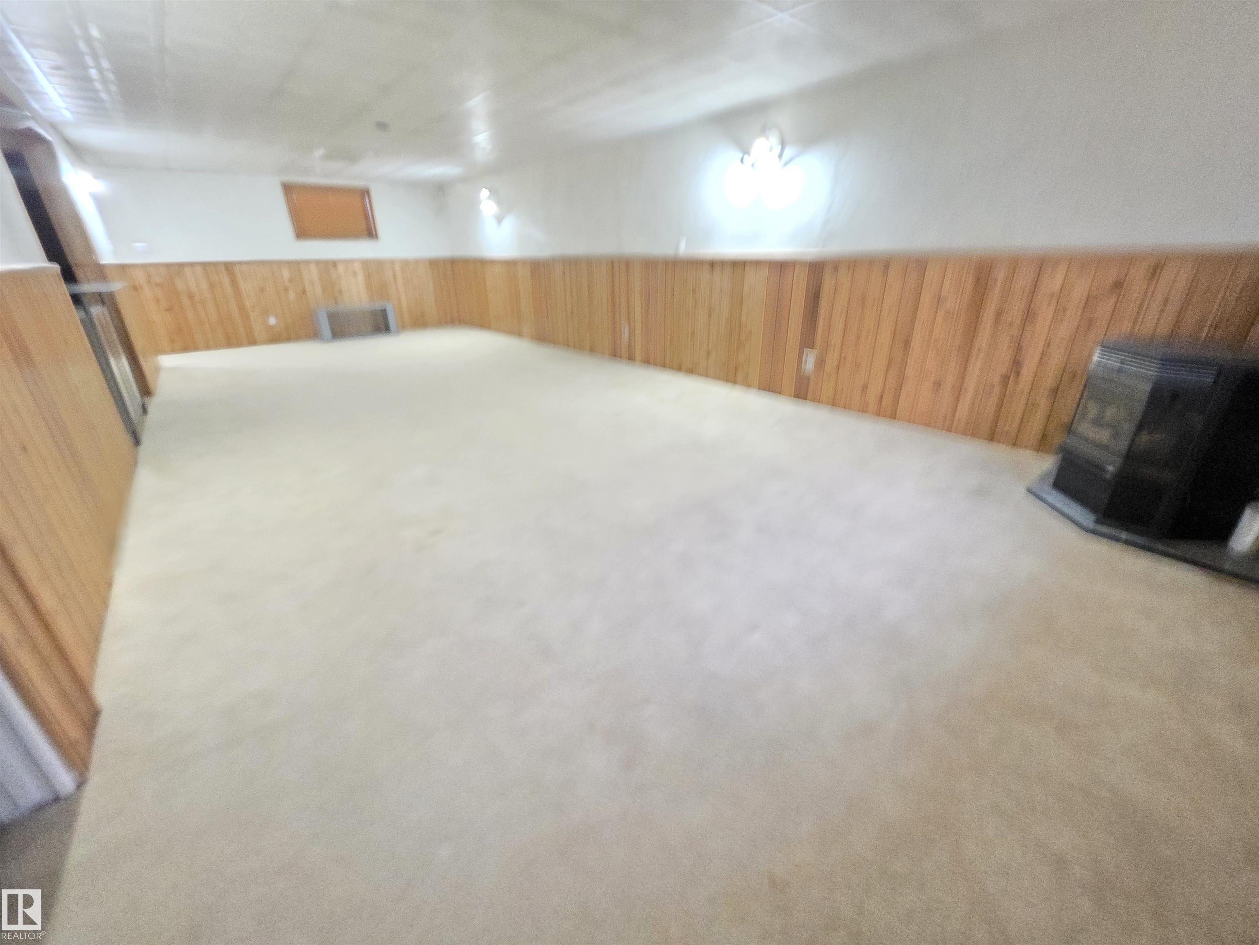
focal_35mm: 13
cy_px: 472
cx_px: 630
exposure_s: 1/24
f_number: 1.9
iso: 1000
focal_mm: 2.2
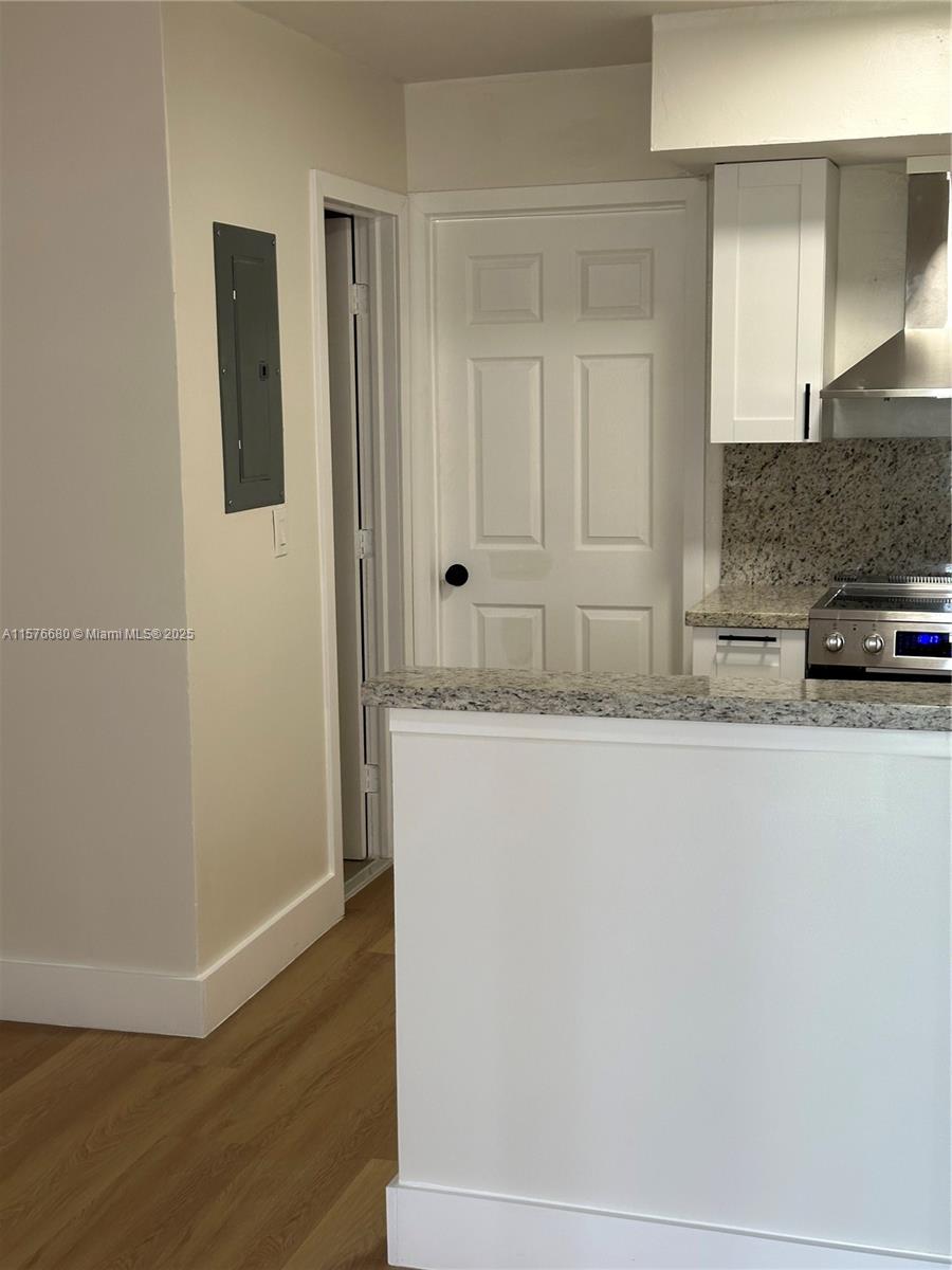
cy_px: 635
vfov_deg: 39.7
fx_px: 1760
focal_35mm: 48
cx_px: 476
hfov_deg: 30.3
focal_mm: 6.86
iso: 80
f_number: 1.78
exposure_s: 1/118
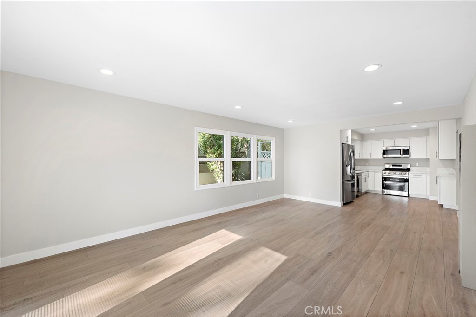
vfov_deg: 77.3
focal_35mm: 15
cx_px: 238
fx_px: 198
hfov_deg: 100.4
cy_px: 158
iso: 125
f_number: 7.1
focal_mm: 15
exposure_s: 1/320
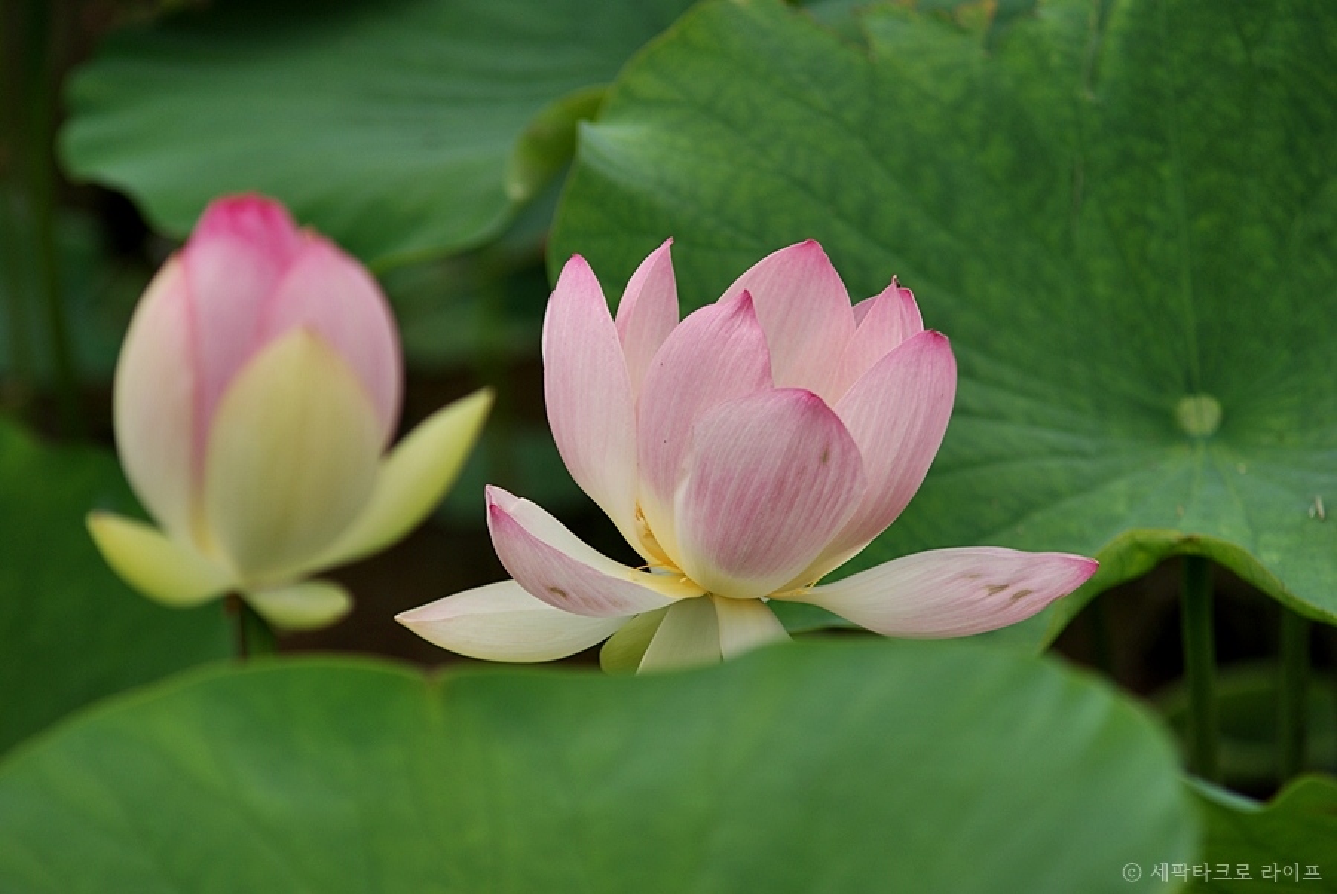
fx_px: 8364
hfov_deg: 9.1
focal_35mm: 225
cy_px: 447
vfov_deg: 6.1
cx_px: 668
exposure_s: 1/250
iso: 100
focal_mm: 150
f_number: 4.5
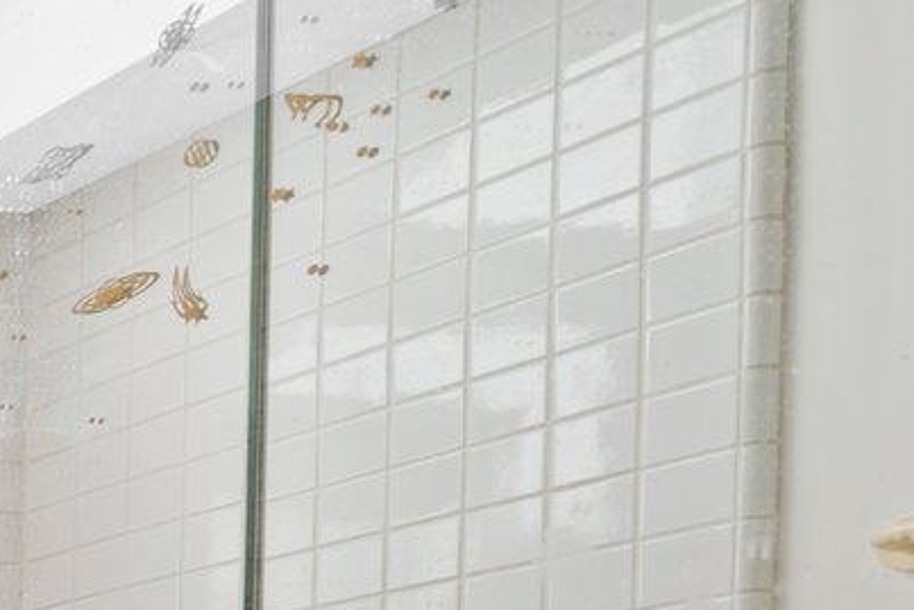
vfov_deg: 18.4
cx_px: -1377
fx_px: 1549
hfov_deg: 14.3
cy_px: 1037
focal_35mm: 61
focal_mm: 12
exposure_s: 1/5
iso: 100
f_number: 8
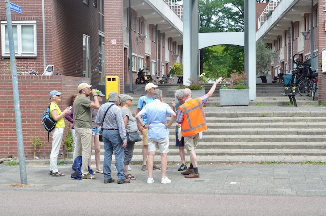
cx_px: 163
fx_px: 651
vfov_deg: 18.8
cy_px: 108
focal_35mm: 72
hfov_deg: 28.1
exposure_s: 1/250
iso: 200
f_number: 8
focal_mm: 48
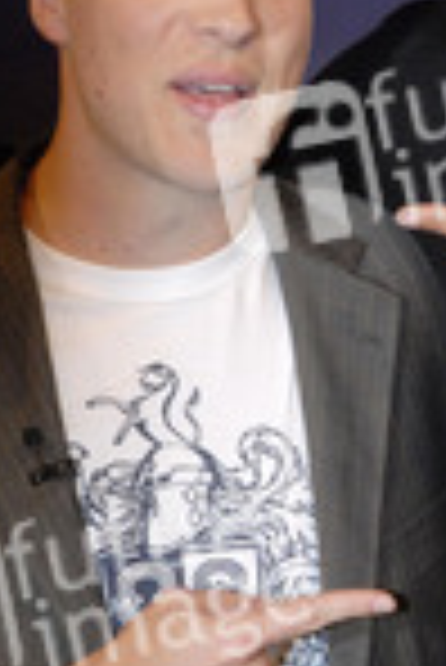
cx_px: 577
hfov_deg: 6.1
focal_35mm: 222
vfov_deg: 9.2
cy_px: 374
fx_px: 4122
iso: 800
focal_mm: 55
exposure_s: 1/125
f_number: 5.6
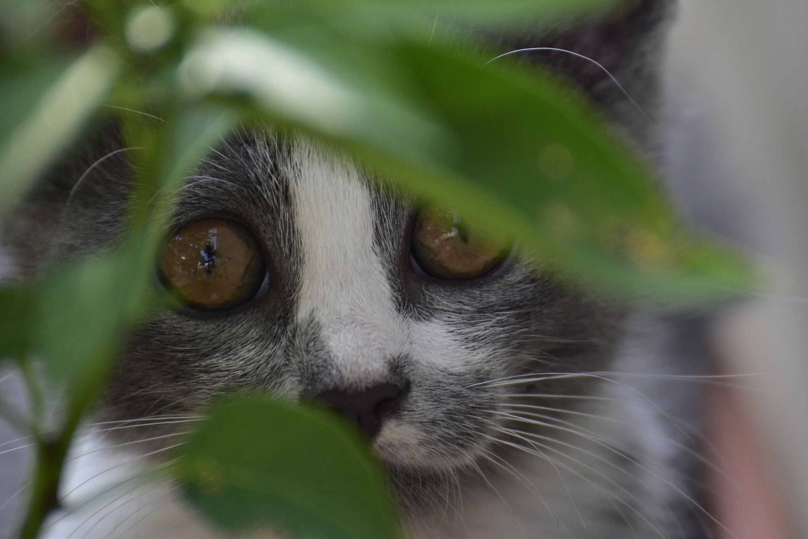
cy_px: 270
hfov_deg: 4.6
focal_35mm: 450
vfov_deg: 3.1
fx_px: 10099
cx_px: 404
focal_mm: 300
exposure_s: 1/640
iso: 800
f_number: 5.6
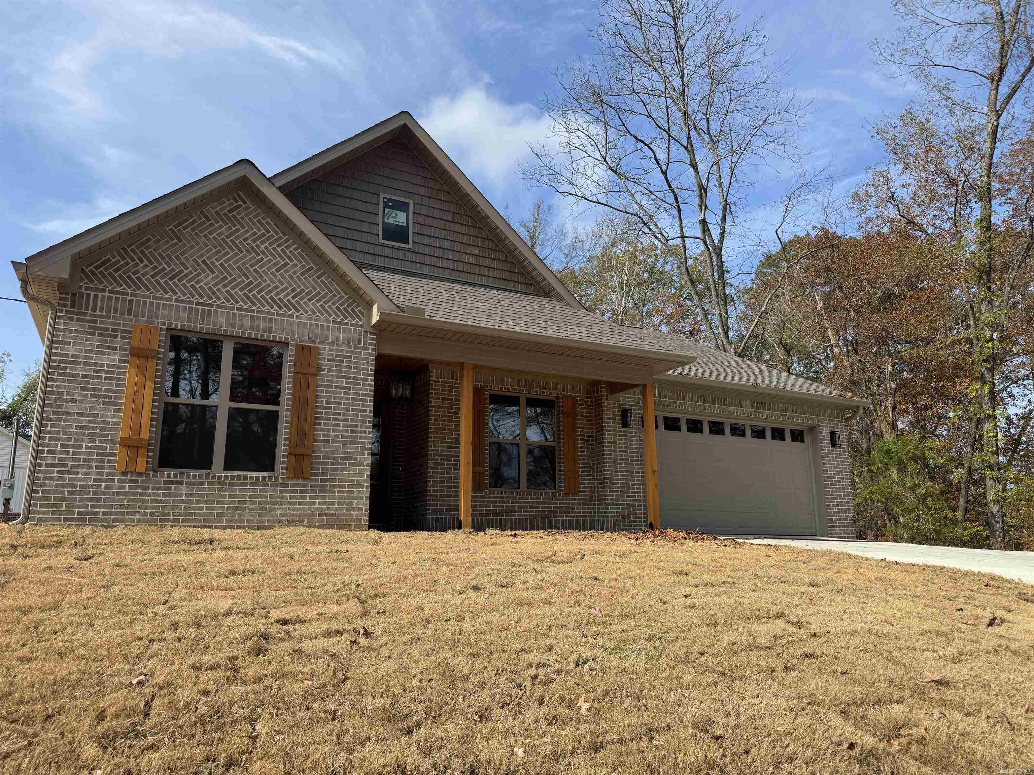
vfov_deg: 56.8
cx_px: 517
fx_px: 717
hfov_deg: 71.6
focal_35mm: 24
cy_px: 388
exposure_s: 1/2959
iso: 80
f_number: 1.78
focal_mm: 6.76
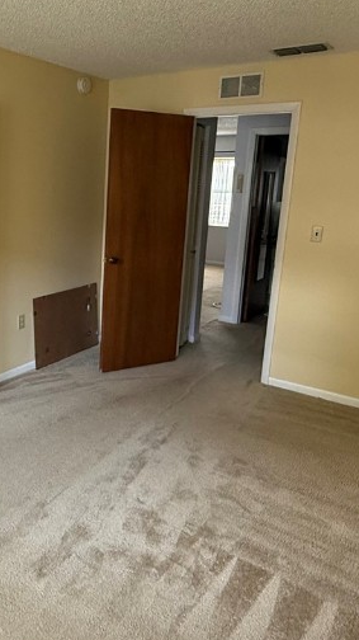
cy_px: 291
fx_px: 525
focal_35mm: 31
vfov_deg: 62.5
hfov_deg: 36.1
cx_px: 56
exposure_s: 1/95
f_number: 2.2
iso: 320
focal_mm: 2.22
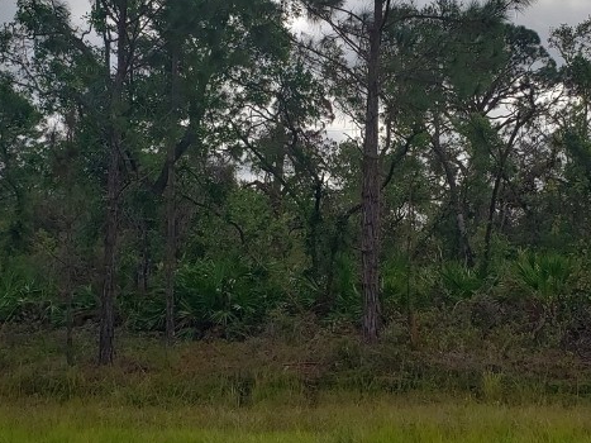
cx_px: 390
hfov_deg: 33.5
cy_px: 195
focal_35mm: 57
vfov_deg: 25.6
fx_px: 973
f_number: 2.4
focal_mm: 4.3
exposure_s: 1/3446
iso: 50
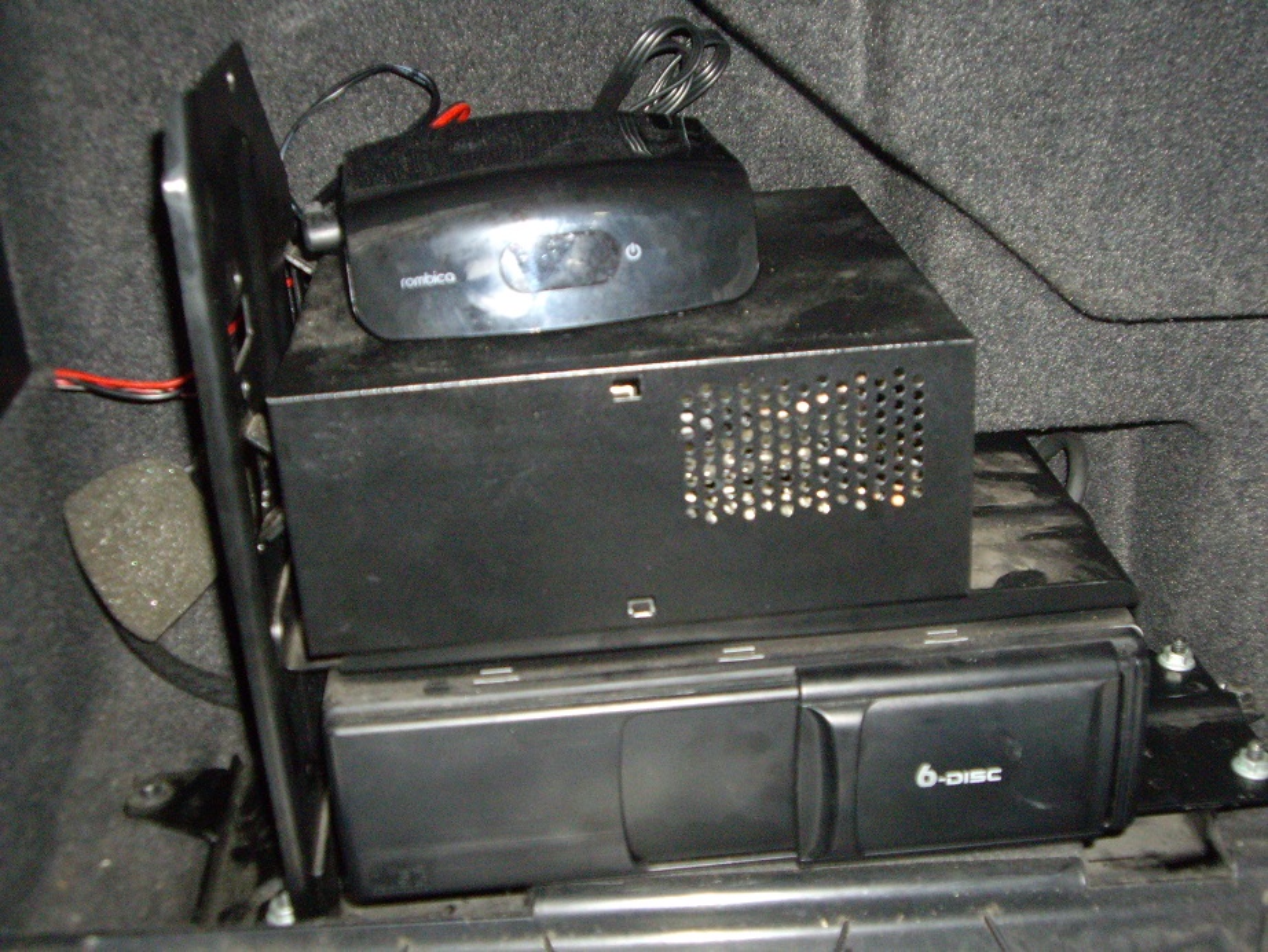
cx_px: 634
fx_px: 1722
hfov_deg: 40.4
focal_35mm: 47
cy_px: 476
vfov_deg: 30.9
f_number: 3
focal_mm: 7.6
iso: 400
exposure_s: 1/50
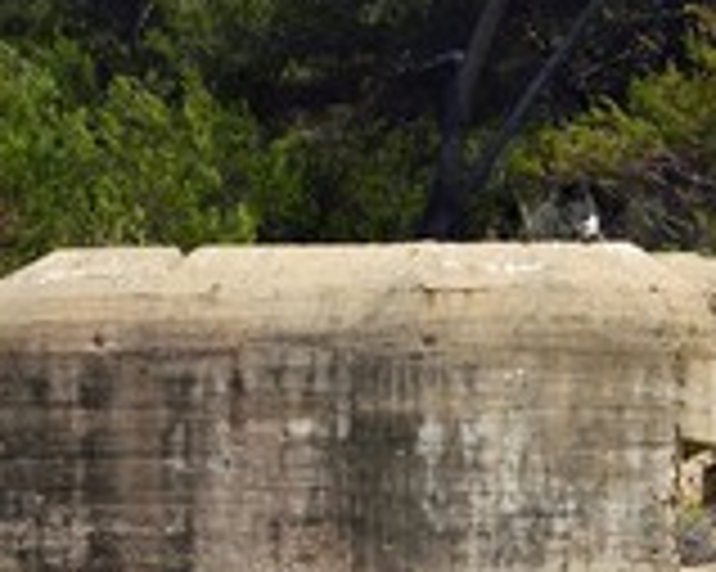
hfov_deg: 4.5
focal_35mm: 434
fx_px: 9191
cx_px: 509
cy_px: 455
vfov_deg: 3.6
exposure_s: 1/1000
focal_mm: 175
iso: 200
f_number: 6.3
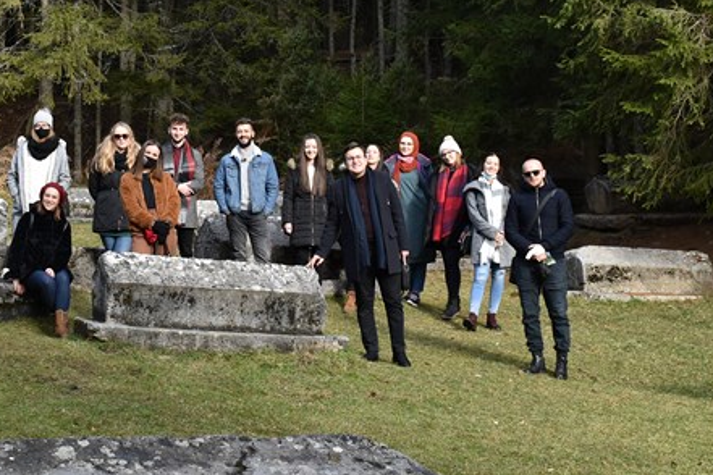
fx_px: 1523
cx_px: 142
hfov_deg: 25.9
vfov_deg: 17.6
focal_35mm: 77
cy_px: 102
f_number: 7.1
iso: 400
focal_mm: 29
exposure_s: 1/200
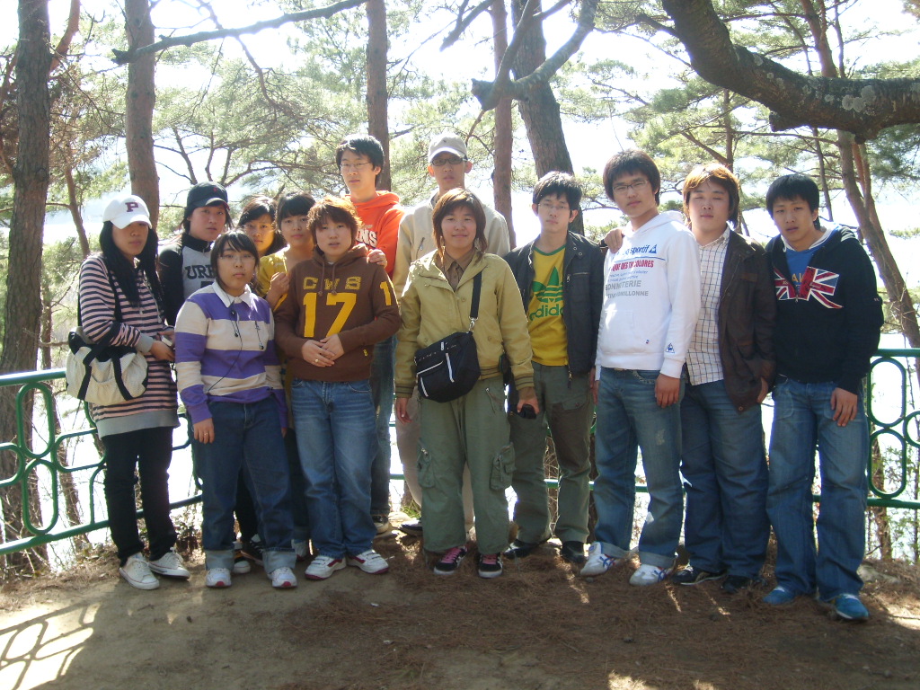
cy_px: 345
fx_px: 1169
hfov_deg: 42.9
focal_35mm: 44
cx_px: 460
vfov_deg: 32.9
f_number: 3.1
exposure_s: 1/125
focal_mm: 7.43
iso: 50
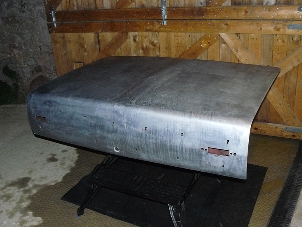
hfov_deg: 51.3
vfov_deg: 39.7
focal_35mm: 36
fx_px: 314
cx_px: 151
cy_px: 114
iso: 400
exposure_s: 1/80
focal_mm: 6
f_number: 2.8
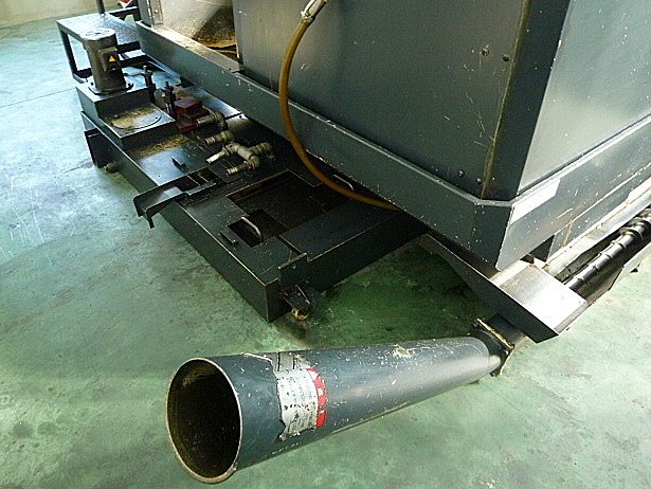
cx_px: 323
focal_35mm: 26
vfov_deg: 53.1
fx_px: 489
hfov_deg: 67.3
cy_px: 248
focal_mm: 4.5
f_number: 2.8
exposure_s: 1/5
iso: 400
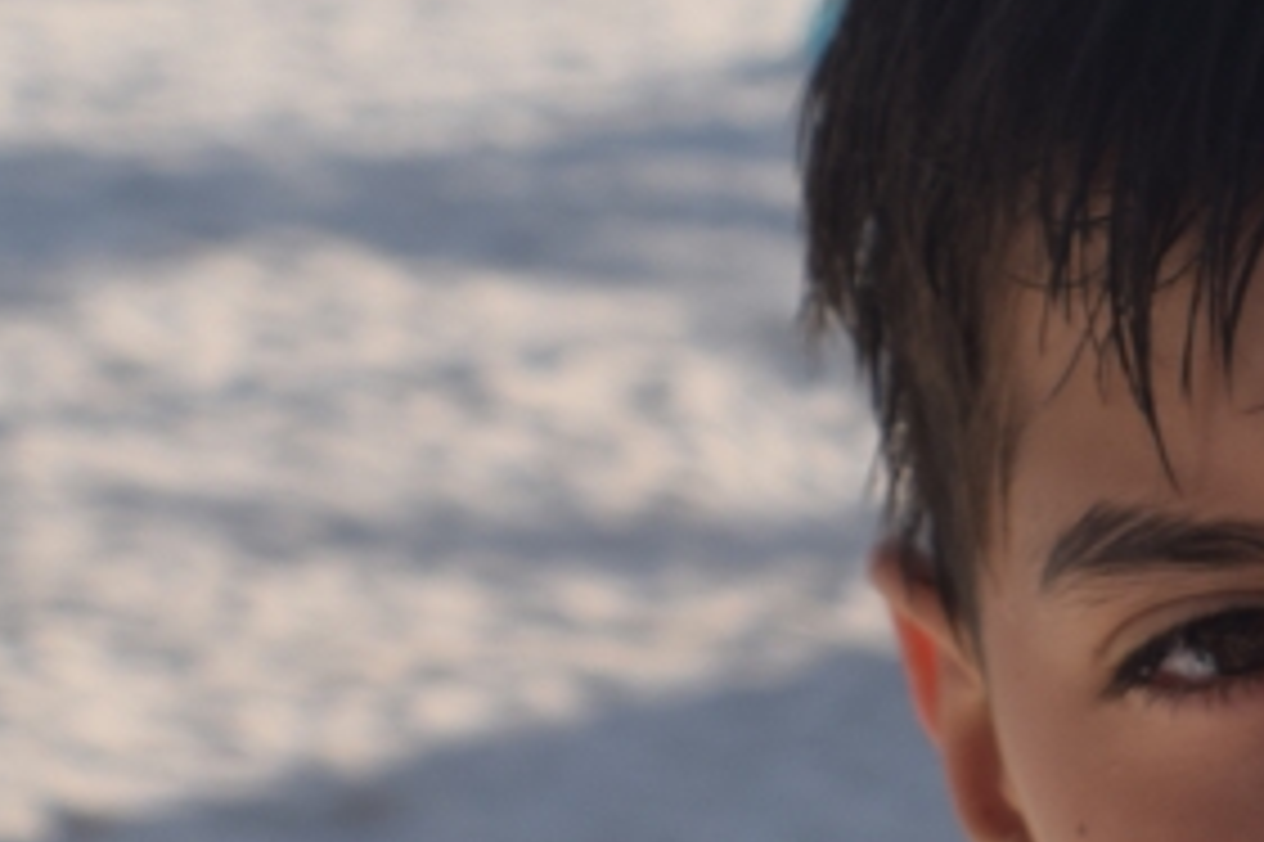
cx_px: 1493
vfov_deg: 4.6
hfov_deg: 6.8
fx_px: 10556
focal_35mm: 301
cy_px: 392
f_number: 8
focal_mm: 55
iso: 200
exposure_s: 1/400
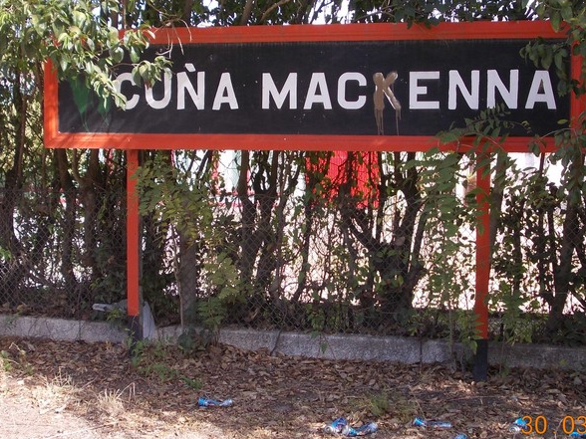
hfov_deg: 34.3
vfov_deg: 26.1
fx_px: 948
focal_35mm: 56
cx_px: 315
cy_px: 207
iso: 80
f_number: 3.3
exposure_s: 1/200
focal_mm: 6.1
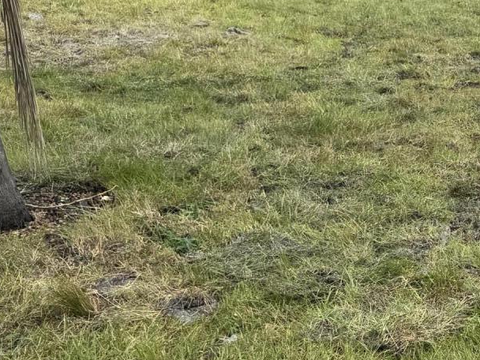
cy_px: 327
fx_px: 1095
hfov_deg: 22.4
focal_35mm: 79
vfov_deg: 18.3
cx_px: 604
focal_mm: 6.76
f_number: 1.78
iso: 80
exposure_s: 1/1215
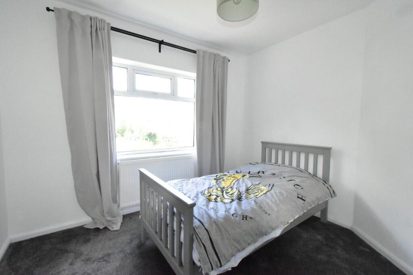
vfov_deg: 77.3
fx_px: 172
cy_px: 138
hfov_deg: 100.4
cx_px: 206
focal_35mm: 15
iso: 12800
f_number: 14
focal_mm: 10
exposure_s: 1/200
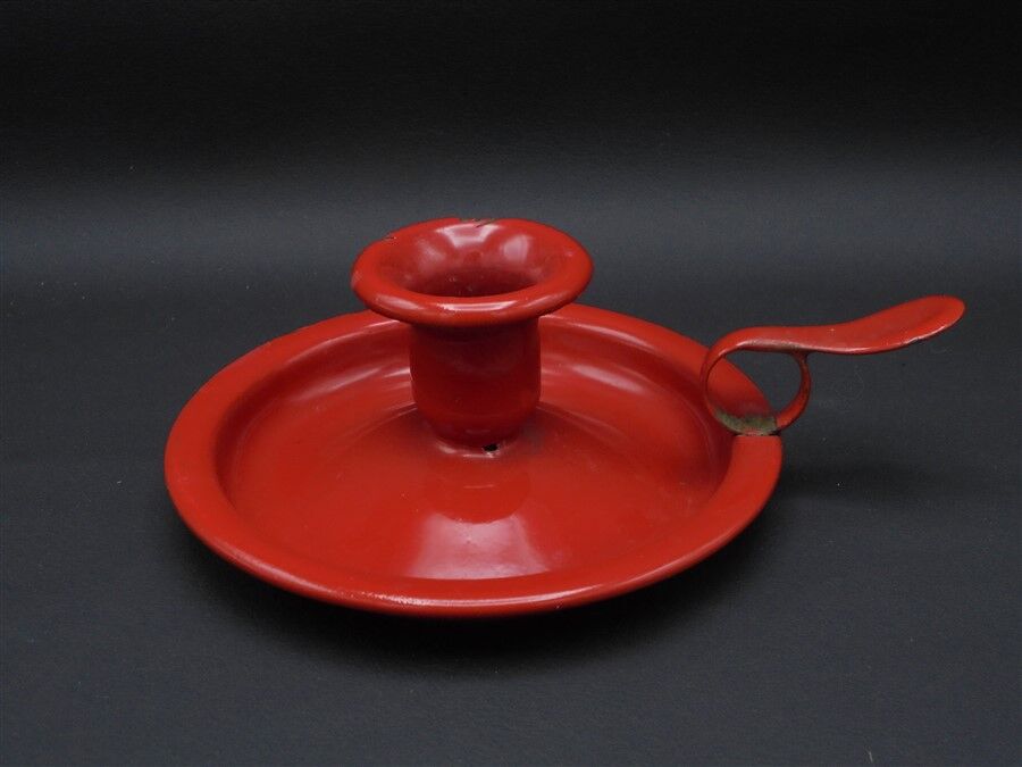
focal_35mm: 49
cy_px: 384
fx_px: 1447
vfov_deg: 29.7
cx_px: 511
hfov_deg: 38.9
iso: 200
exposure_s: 1/30
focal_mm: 8.9
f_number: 4.8
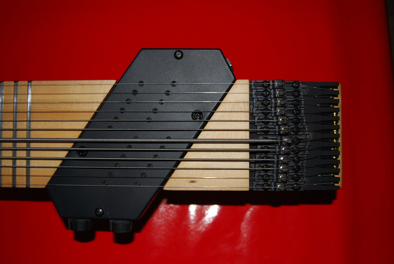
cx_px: 197
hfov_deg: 57.2
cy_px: 132
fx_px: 362
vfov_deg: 40.1
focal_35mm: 33
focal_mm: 22
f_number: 3.8
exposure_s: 1/60
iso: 200
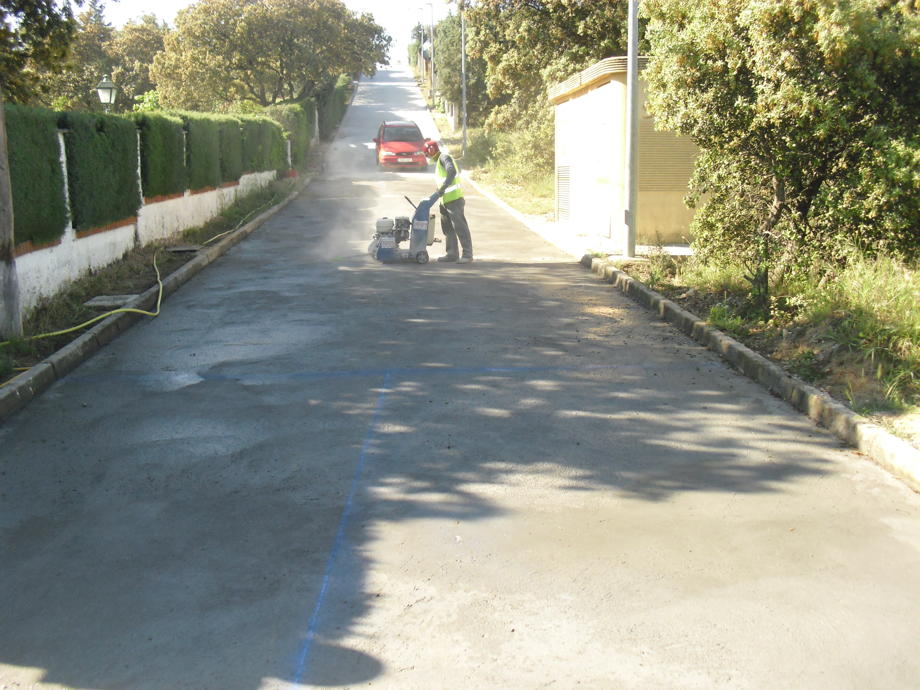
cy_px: 345
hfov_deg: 51.4
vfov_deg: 39.7
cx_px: 460
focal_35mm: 36
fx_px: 957
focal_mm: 6.3
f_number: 7.8
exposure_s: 1/100
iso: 200
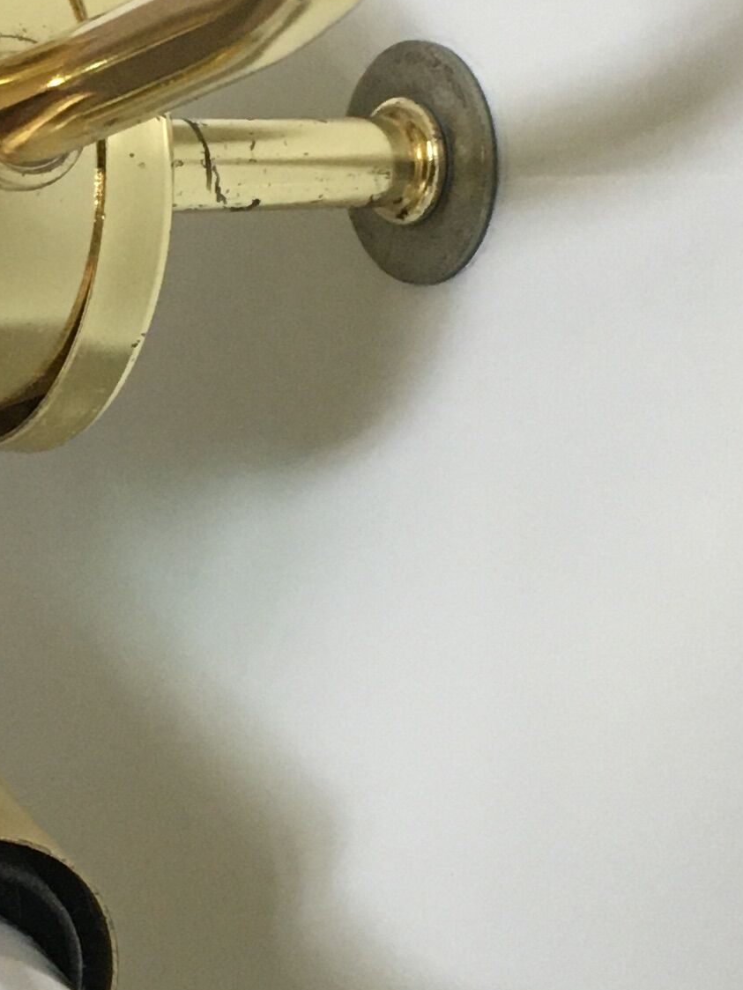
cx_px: -129
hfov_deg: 13.8
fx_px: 2976
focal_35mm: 104
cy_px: 256
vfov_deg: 18.8
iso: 160
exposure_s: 1/33
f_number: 2.2
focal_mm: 4.15
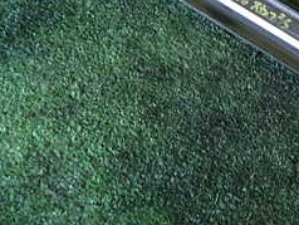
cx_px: 293
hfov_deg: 28.9
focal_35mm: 63
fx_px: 545
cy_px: -44
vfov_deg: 21.7
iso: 200
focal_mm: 4.5
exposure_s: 1/30
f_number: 2
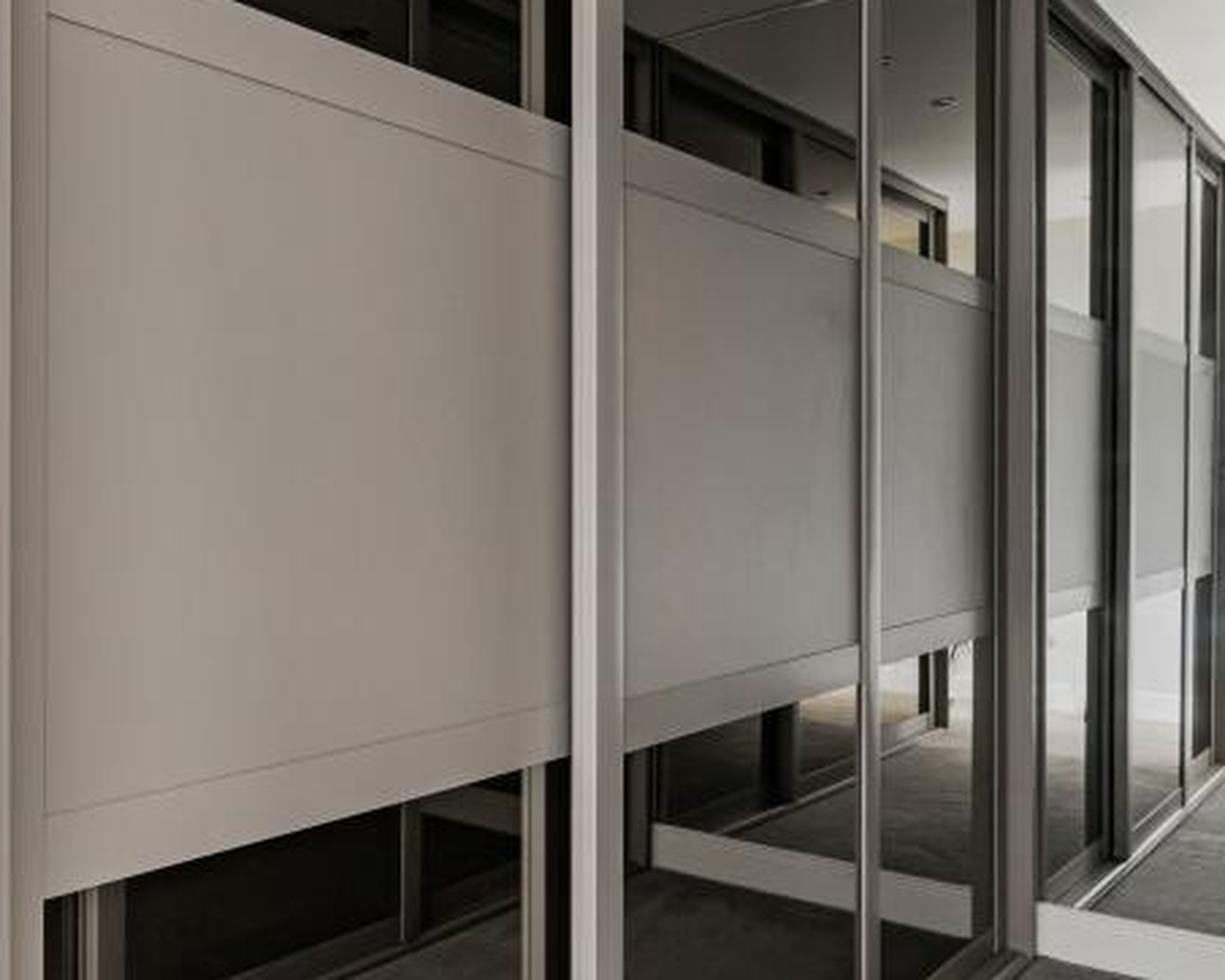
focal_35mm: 34
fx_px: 1233
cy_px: 564
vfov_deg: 43.3
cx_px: 268
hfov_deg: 50.1
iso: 400
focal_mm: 16
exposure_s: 1/3
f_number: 8
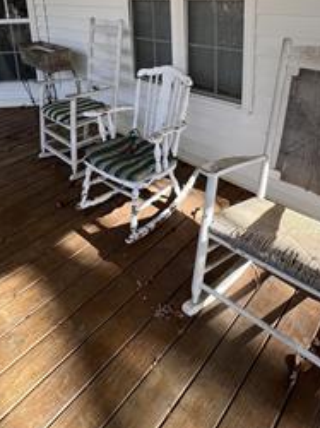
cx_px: 171
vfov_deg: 62.0
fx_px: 309
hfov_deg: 54.8
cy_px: 70
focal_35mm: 25
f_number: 1.8
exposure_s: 1/204
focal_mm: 1.57
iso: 32
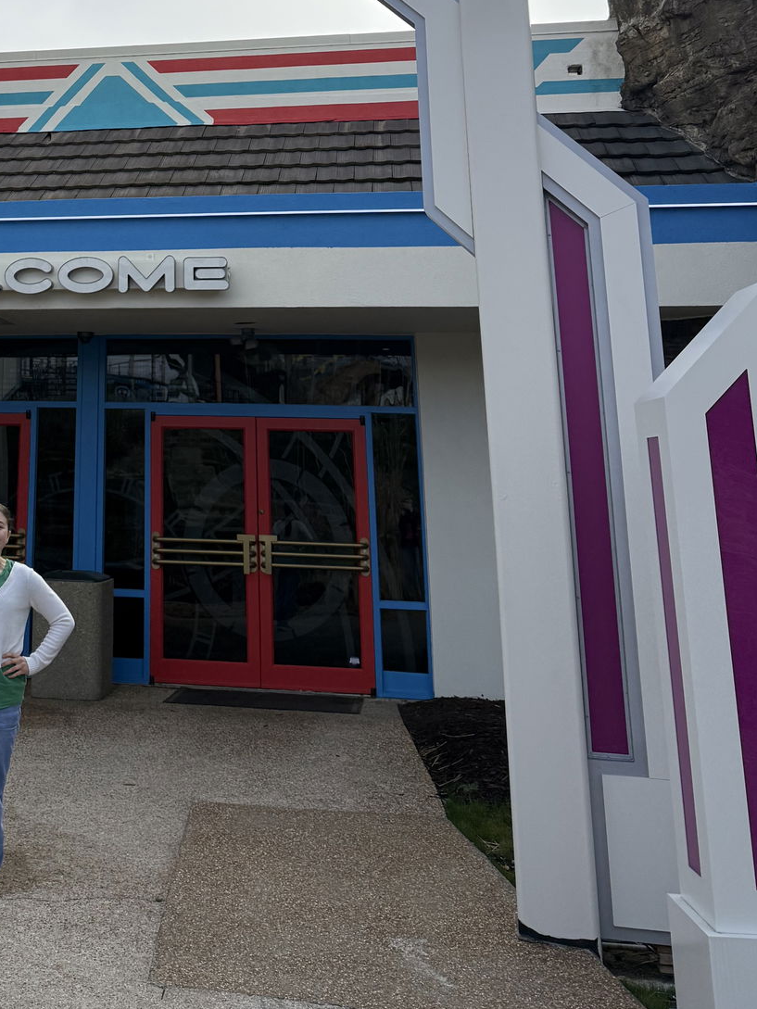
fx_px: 1370
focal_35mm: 47
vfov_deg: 37.7
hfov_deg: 29.7
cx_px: 92
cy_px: 96
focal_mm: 6.76
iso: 100
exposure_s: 1/6711
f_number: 1.78
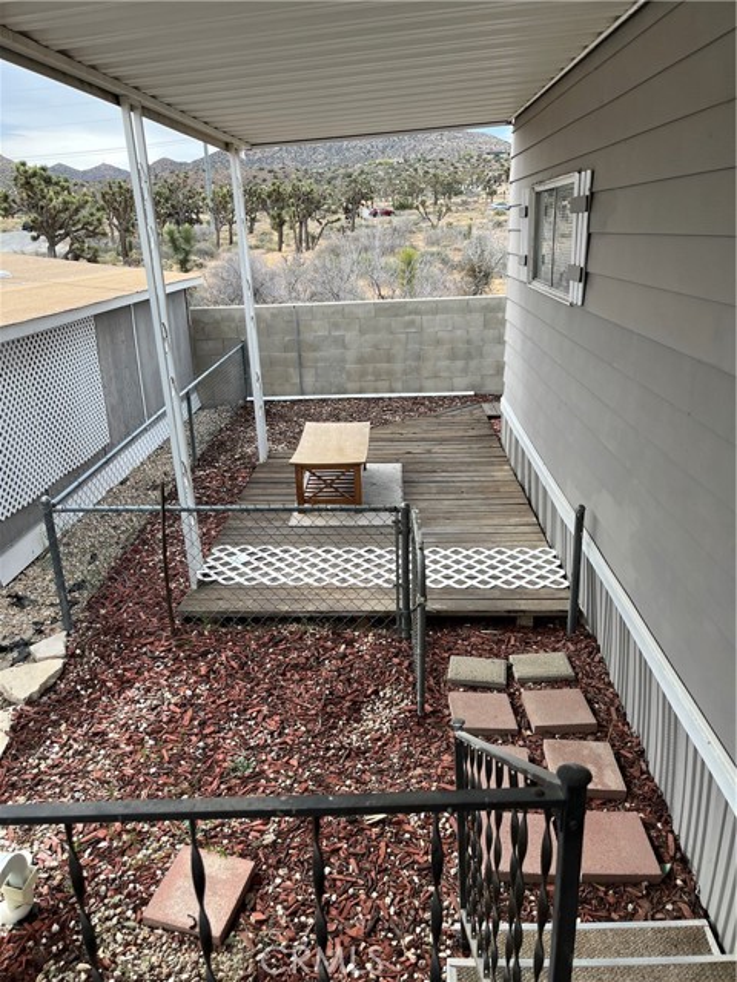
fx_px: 738
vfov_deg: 67.3
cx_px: 368
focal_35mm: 26
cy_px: 491
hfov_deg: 53.1
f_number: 1.6
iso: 50
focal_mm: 5.1
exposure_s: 1/816
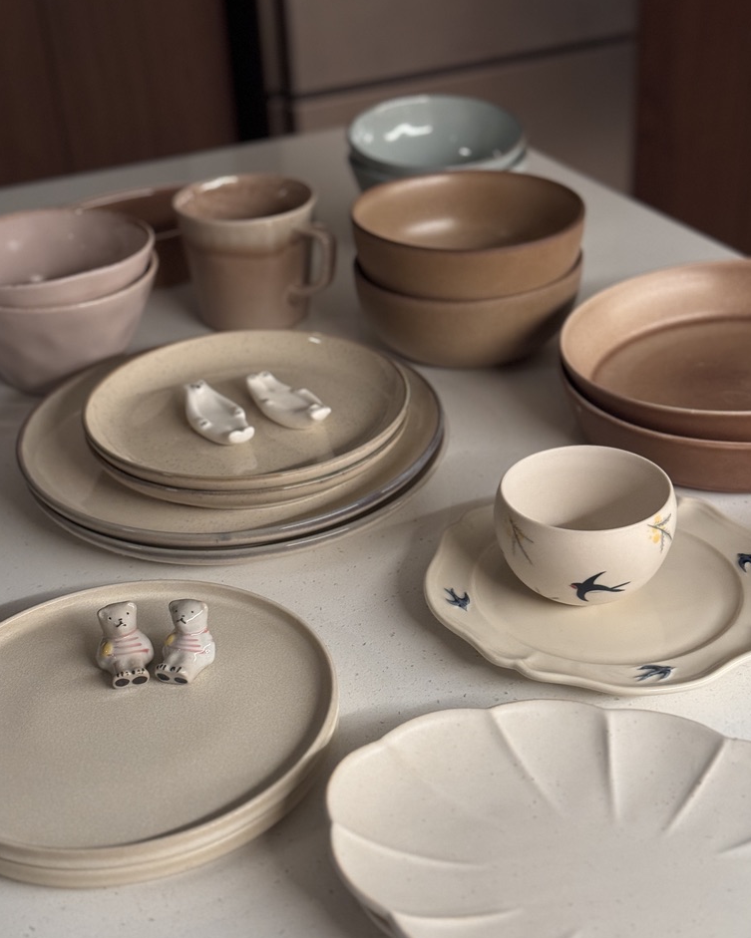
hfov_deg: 29.7
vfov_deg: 36.6
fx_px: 1417
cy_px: 505
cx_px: 380
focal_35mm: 51
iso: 500
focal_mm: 6.86
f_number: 1.78
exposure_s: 1/35
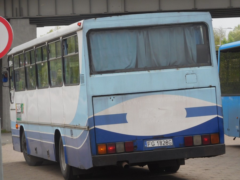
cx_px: 120
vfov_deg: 10.6
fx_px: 971
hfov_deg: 14.1
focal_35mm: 140
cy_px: 90
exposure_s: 1/250
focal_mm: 25
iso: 125
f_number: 5.1
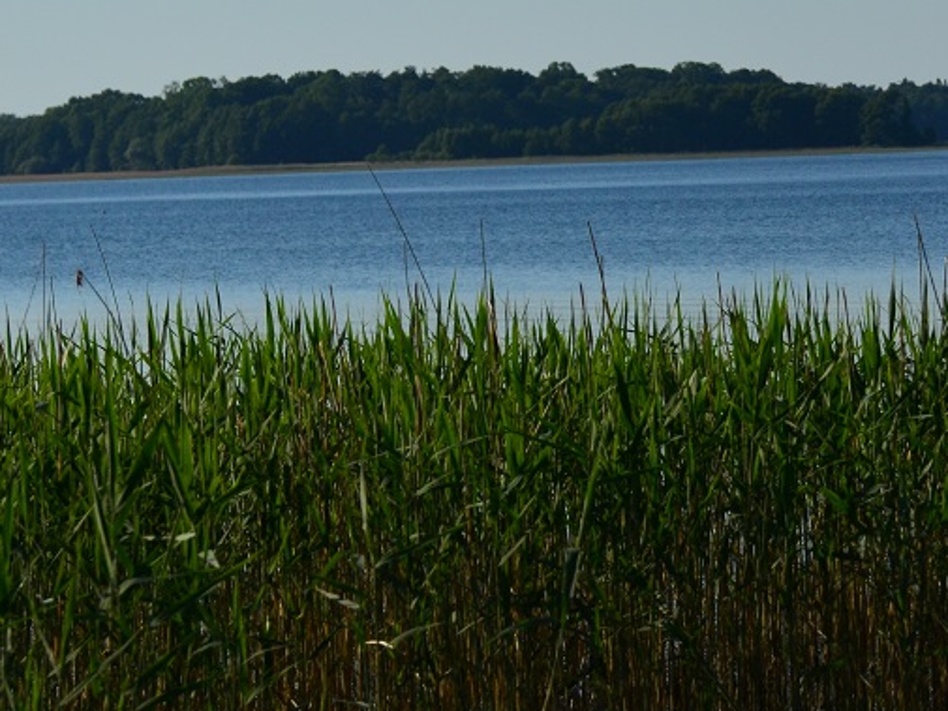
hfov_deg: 8.7
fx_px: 6246
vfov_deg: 6.5
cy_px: 306
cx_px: 625
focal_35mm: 228
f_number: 4.5
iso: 500
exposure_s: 1/8000
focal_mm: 80
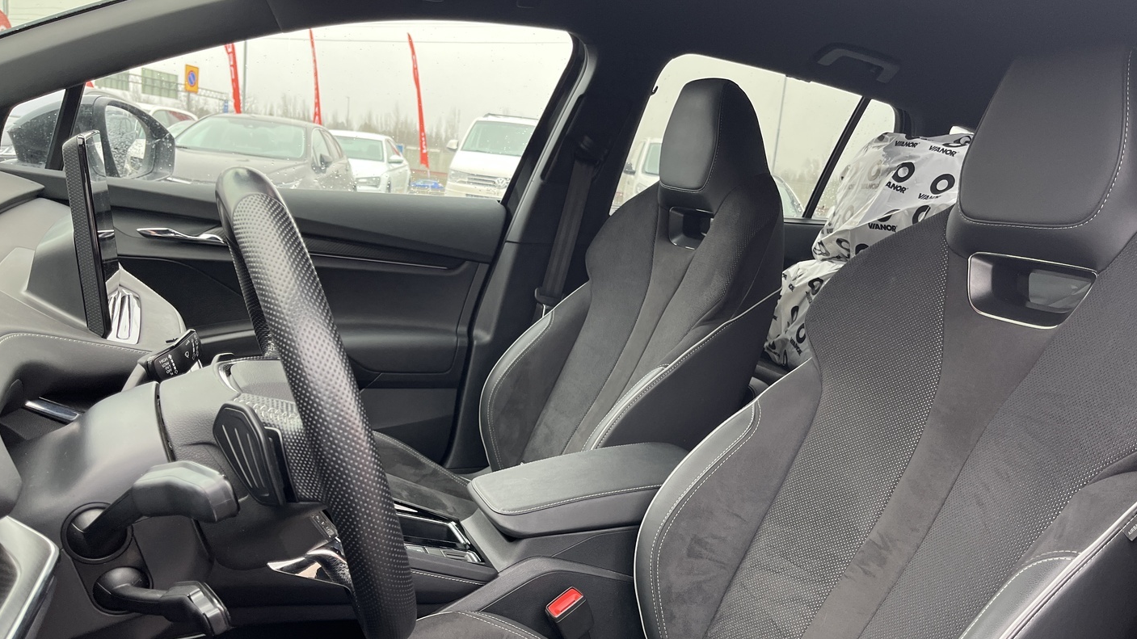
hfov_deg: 66.1
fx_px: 874
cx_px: 575
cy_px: 358
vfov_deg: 40.1
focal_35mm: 29
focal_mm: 5.1
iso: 100
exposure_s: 1/121
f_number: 1.6
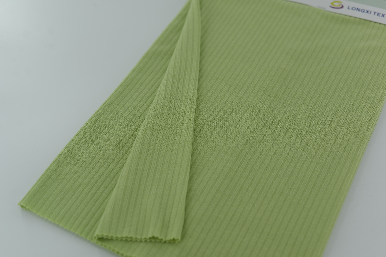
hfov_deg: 39.6
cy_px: 128
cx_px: 193
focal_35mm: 50
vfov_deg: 27.0
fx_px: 536
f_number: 3.5
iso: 100
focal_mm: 50
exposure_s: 1/320
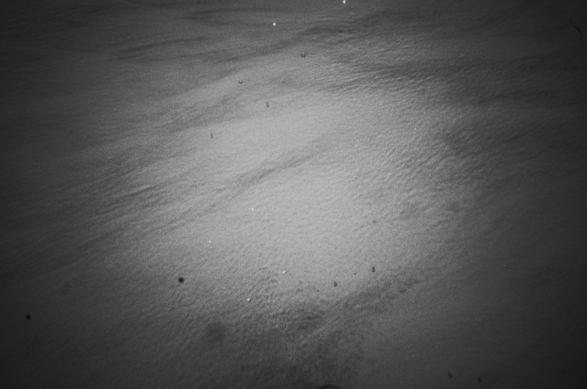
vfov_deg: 46.2
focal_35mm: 28
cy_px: 194
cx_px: 294
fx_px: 456
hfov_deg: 65.6
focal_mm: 18.3
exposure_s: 1/30
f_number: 5.6
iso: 100
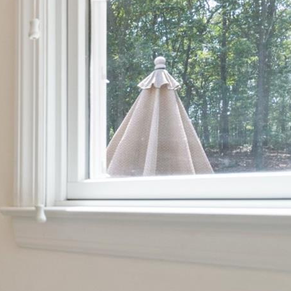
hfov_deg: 22.5
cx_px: -157
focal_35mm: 61
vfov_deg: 27.7
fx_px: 580
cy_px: 225
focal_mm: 16
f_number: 5.6
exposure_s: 1/10
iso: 500
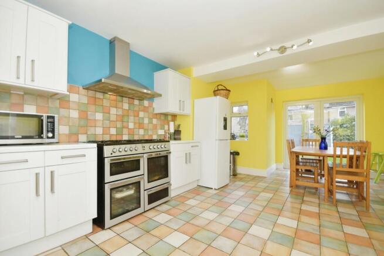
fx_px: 160
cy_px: 128
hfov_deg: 100.4
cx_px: 192
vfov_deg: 77.4
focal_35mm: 15
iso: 400
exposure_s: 1/60
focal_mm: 10
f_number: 8
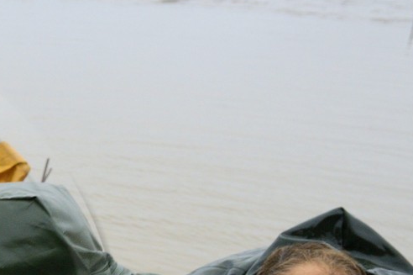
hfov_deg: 21.4
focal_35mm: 78
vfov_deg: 16.5
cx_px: -226
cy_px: 360
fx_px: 894
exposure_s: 1/200
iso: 1600
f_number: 6.3
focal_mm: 24
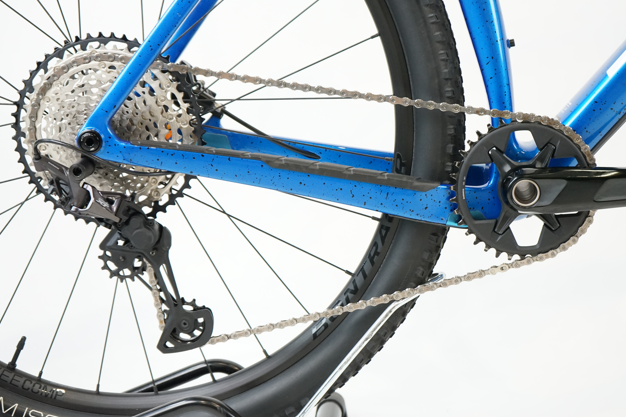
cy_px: 186
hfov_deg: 30.5
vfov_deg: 20.6
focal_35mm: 66
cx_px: 365
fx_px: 1148
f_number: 5
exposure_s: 1/200
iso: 2500
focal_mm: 56
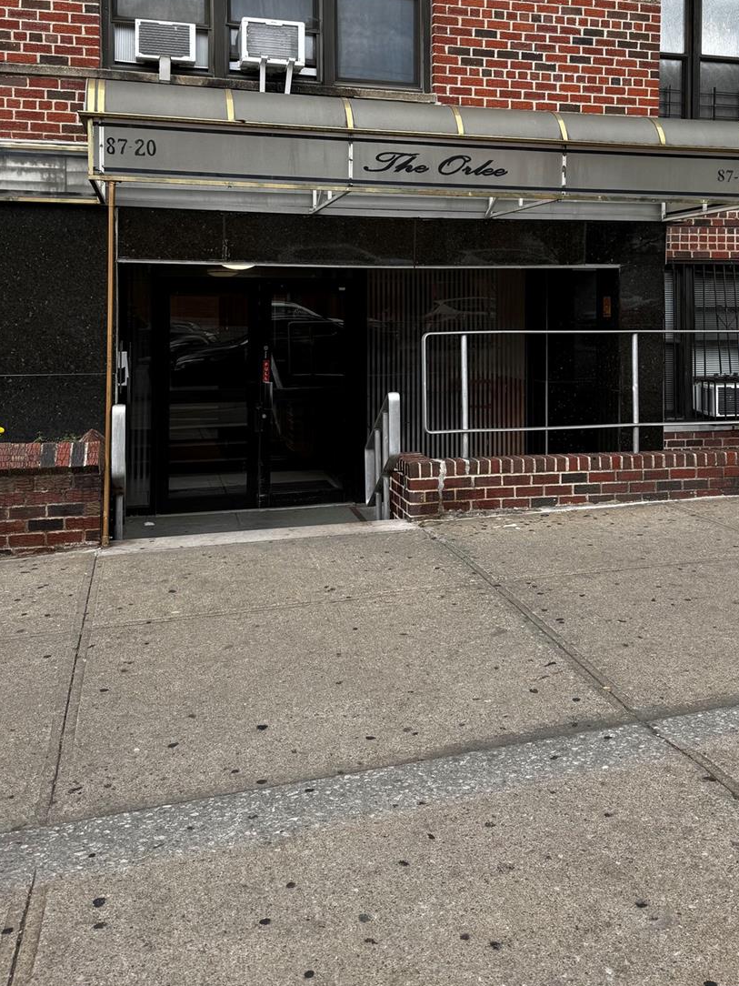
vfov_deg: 52.5
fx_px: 968
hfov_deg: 41.7
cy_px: 298
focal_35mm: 34
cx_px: 433
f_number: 1.78
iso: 80
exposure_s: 1/782
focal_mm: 6.76
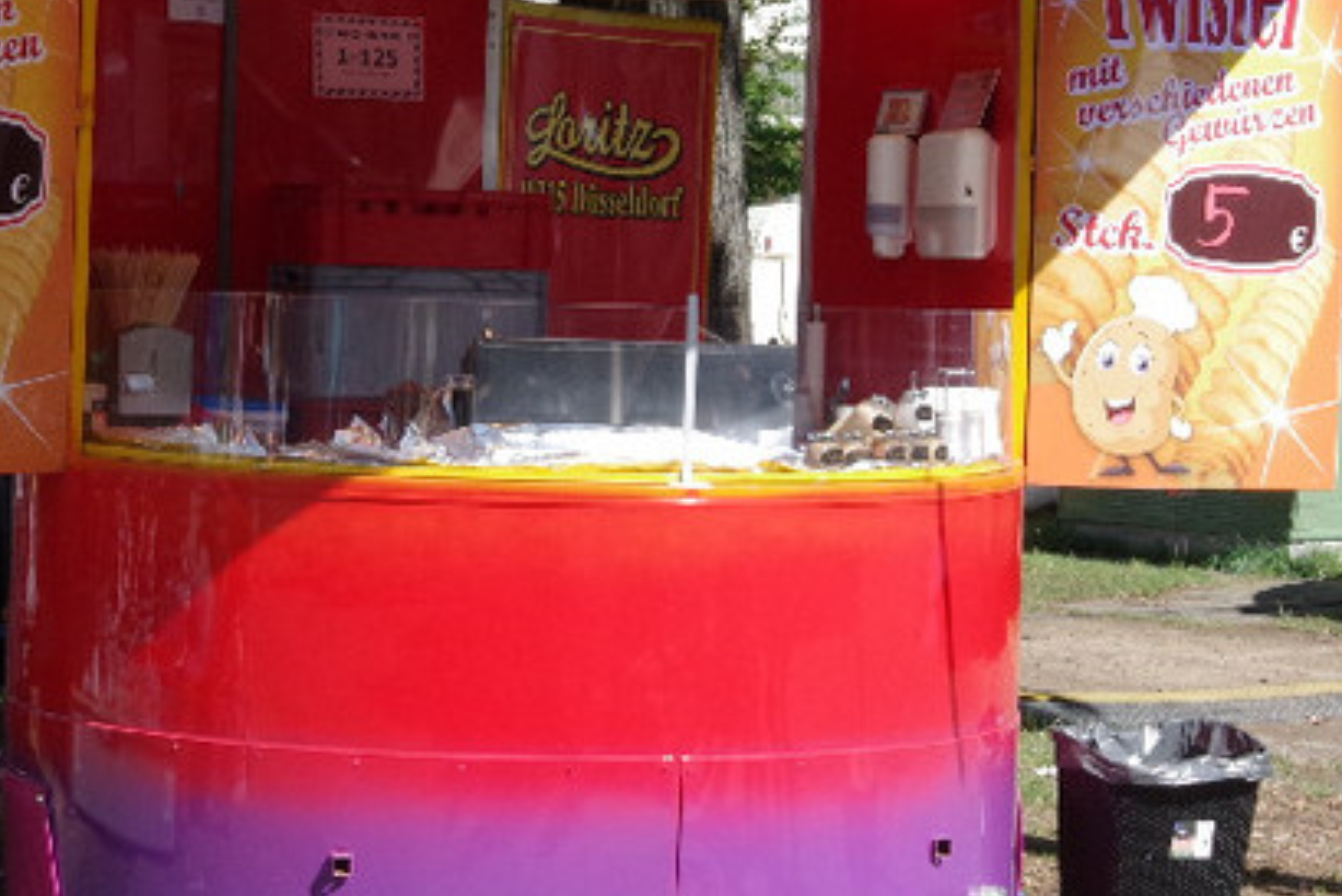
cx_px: 584
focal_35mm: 88
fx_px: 3281
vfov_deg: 15.4
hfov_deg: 23.1
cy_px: 161
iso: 800
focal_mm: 20
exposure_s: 1/500
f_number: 10
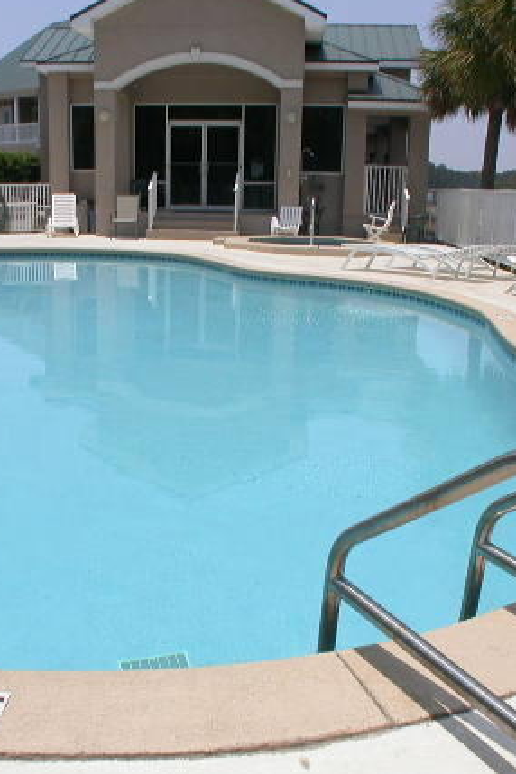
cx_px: 175
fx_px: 1268
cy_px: 397
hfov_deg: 22.9
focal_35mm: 59
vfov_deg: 33.9
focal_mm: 7.85
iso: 100
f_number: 7.5
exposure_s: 1/699
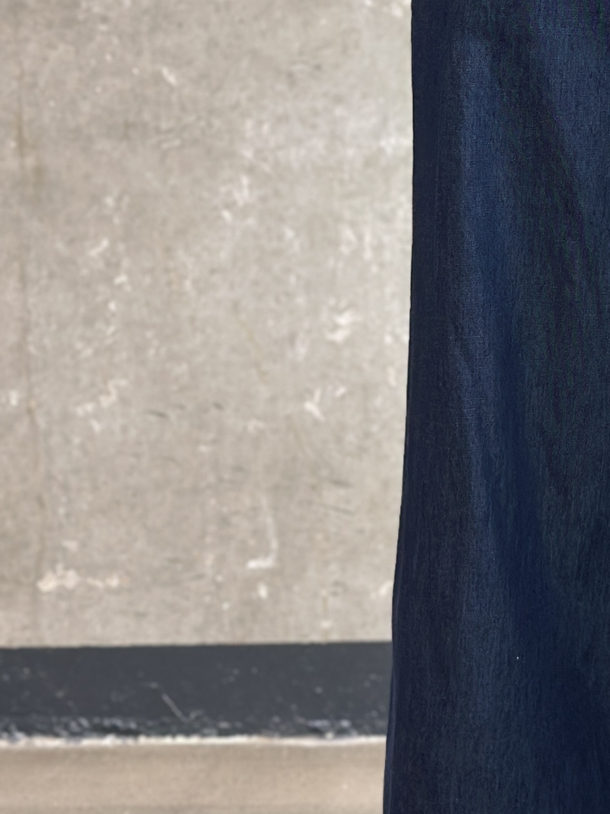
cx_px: 681
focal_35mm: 122
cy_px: 339
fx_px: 2866
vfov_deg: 16.1
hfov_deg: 11.9
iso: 125
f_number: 1.78
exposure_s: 1/90
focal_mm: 6.86
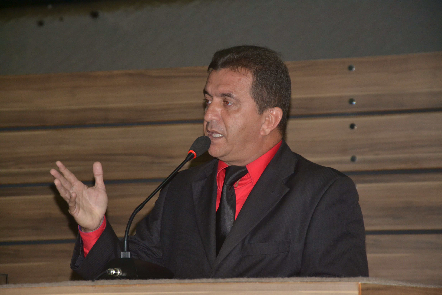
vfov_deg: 8.7
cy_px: 148
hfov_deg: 13.0
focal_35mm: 158
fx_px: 1934
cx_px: 221
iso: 800
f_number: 5.6
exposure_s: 1/125
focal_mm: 105
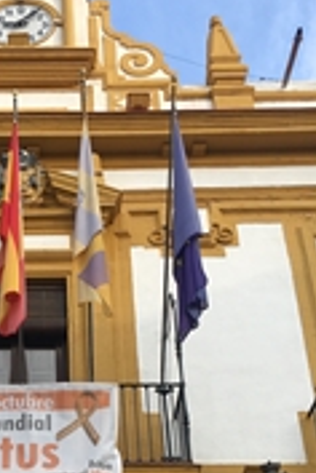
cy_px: 449
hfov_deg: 19.5
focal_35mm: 68
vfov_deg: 28.2
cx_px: 8
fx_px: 895
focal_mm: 4.15
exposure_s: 1/516
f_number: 2.2
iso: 25
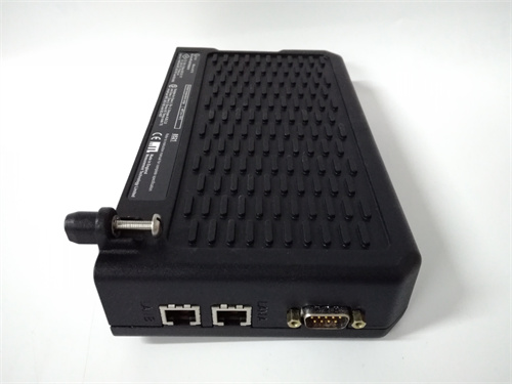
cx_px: 256
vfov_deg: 51.4
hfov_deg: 65.3
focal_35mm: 27
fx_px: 399
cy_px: 192
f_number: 2
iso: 916
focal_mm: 3.79
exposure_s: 1/33
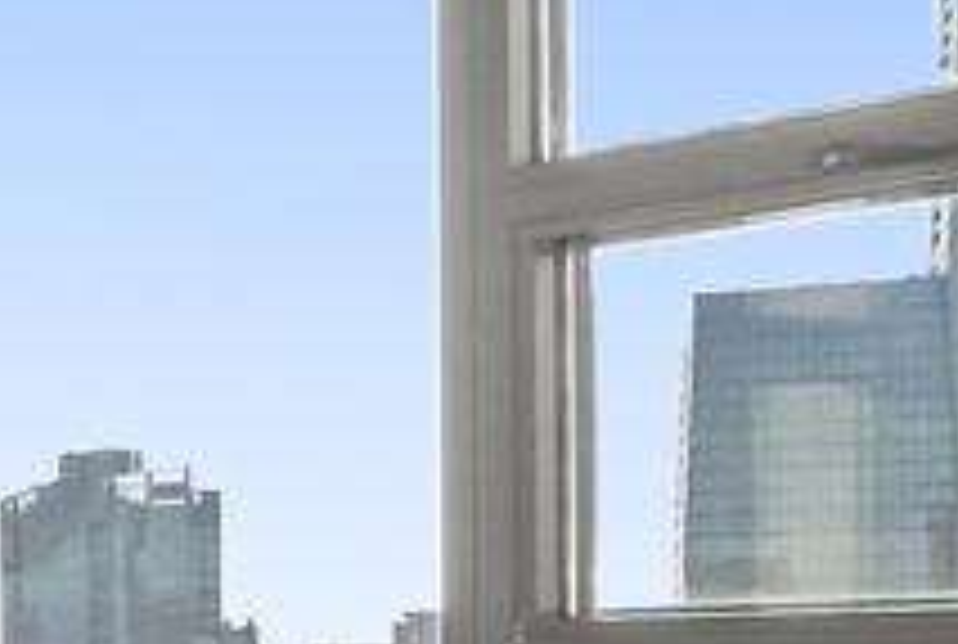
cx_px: -2487
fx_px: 2827
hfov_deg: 9.3
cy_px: 721
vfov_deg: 12.7
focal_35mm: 106
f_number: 11
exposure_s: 1/250
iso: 1600
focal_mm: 14
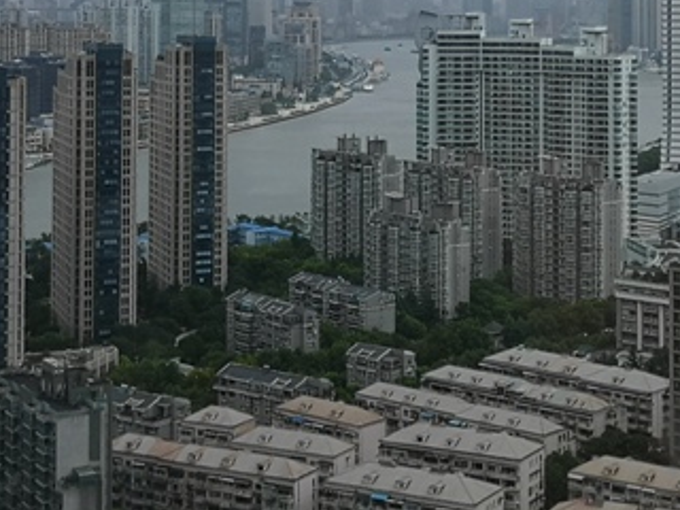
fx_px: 1670
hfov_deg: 23.0
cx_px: 404
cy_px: -38
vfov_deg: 16.9
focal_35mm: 85
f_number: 1.8
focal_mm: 3.95
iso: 50
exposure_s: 1/1776
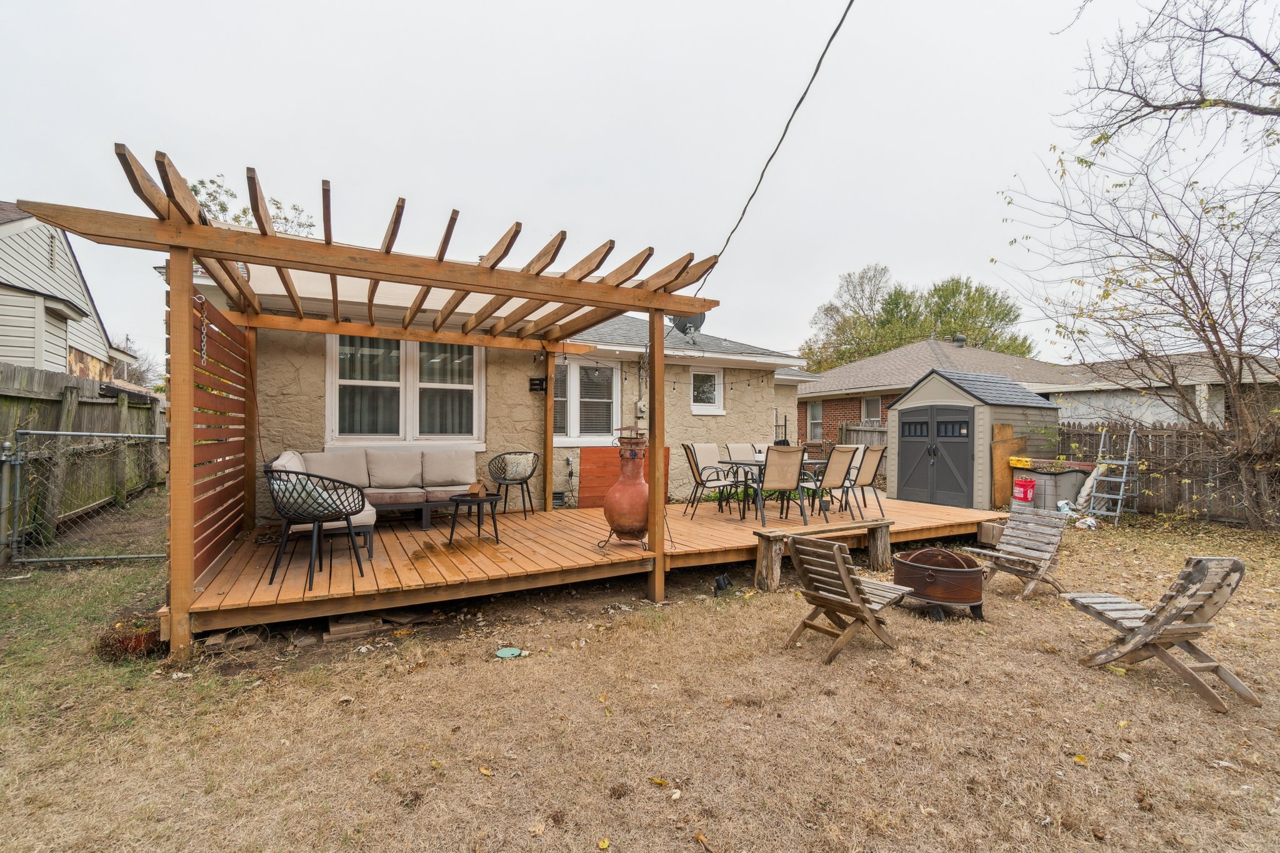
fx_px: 533
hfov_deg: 100.4
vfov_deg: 77.3
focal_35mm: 15
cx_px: 640
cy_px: 426
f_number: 8
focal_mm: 10
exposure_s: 1/160
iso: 100
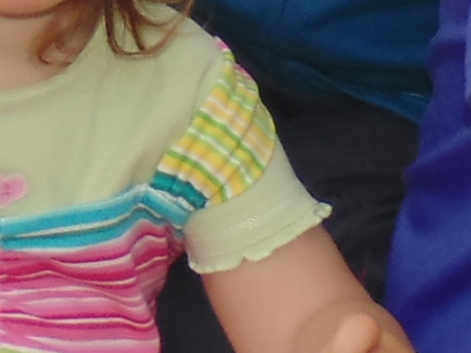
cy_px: -284
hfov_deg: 11.4
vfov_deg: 8.3
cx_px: 107
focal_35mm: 173
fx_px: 2353
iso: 80
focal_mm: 4.5
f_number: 8.9
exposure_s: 1/125
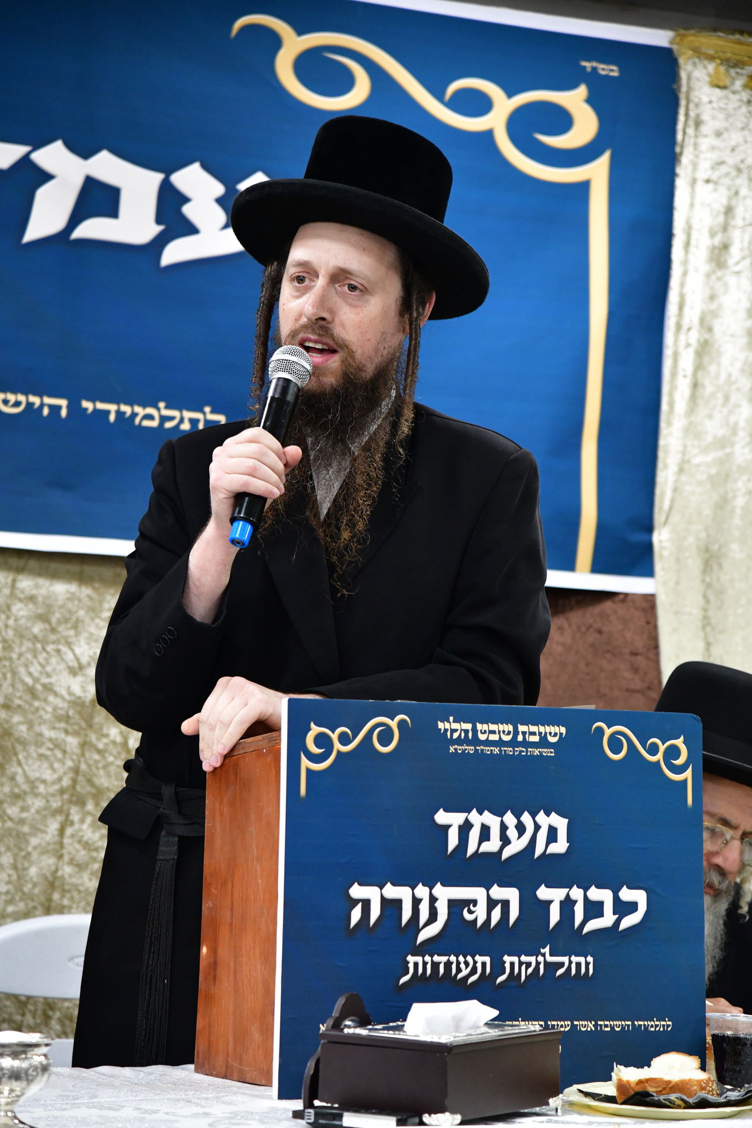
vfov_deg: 17.1
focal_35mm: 120
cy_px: 564
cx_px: 376
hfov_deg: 11.4
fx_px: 3760
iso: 3200
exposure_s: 1/100
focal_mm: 120
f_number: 5.6
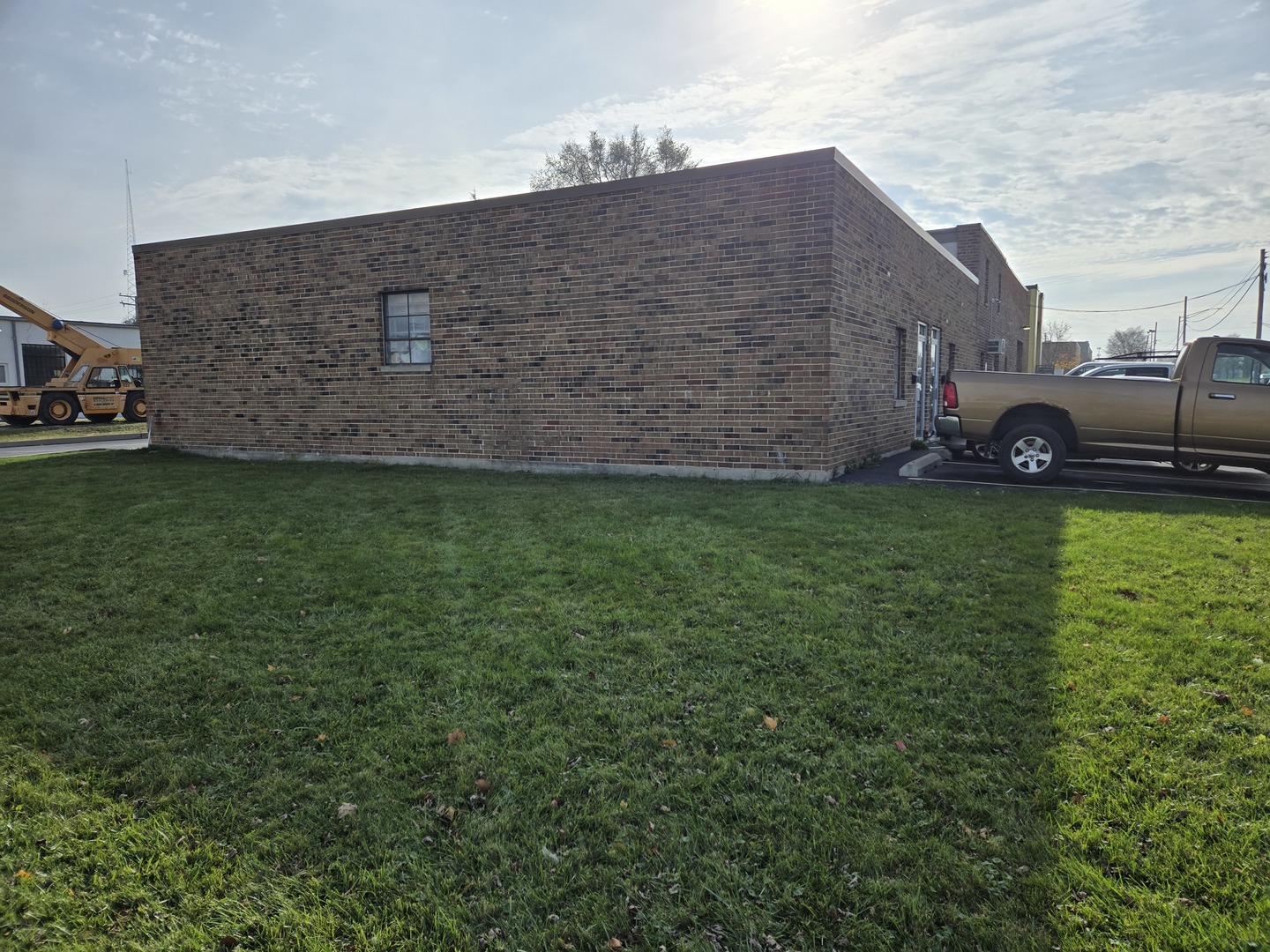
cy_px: 476
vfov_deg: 58.9
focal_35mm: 23
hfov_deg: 73.9
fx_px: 844
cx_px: 635
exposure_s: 1/6215
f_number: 1.8
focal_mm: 5.4
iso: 25
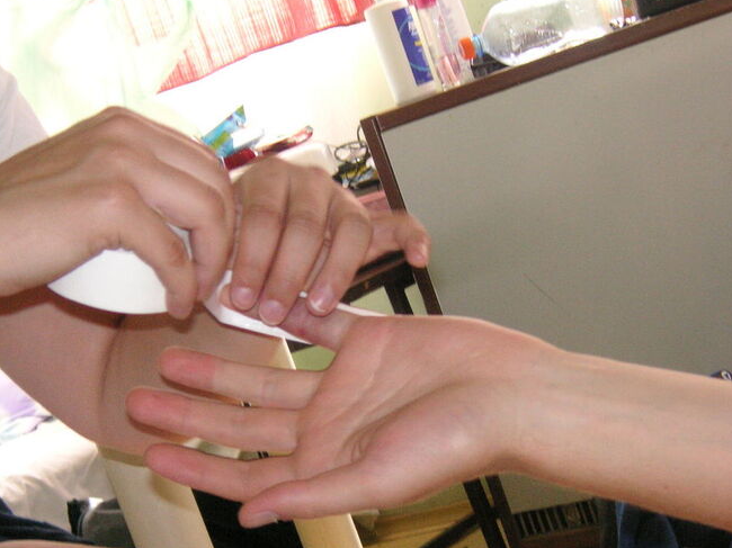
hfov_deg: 19.5
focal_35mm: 101
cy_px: 330
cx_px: 341
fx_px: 2135
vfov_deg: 14.6
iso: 160
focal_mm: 13.6
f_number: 4.6
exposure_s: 1/90
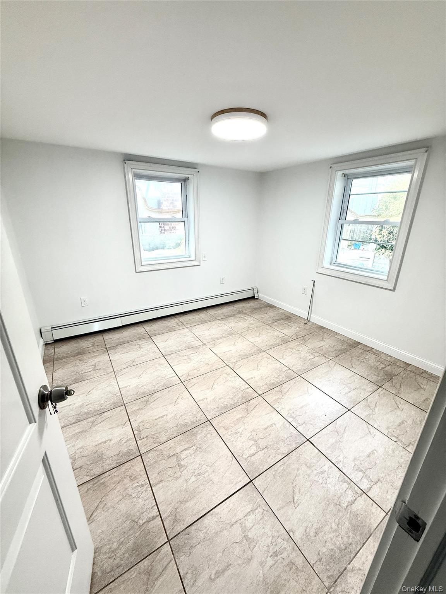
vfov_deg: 102.1
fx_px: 241
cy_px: 297
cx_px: 223
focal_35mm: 14
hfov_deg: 85.7
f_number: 2.2
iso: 200
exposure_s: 1/120
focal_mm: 2.22
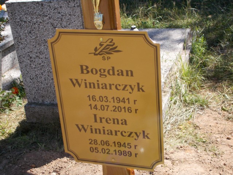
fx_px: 444
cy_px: 88
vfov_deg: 22.3
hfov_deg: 29.4
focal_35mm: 66
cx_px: 116
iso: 80
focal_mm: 11.8
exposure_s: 1/200
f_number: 5.3
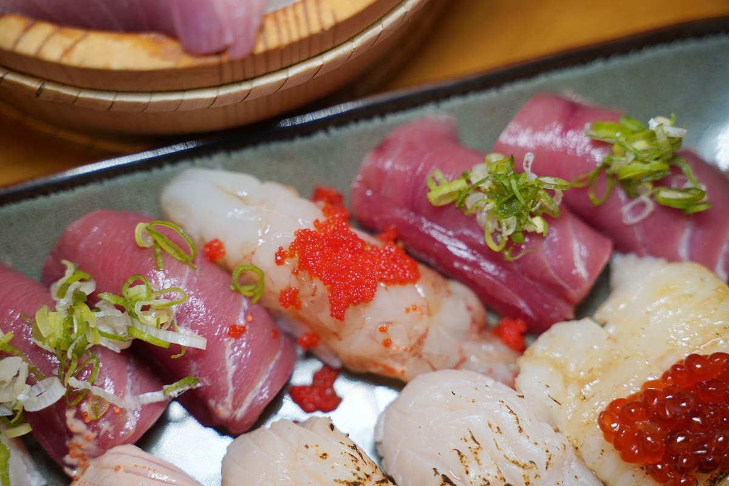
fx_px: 1519
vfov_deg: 18.2
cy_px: 243
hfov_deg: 27.0
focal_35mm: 75
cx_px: 364
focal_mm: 75
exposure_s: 1/80
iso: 320
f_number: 4
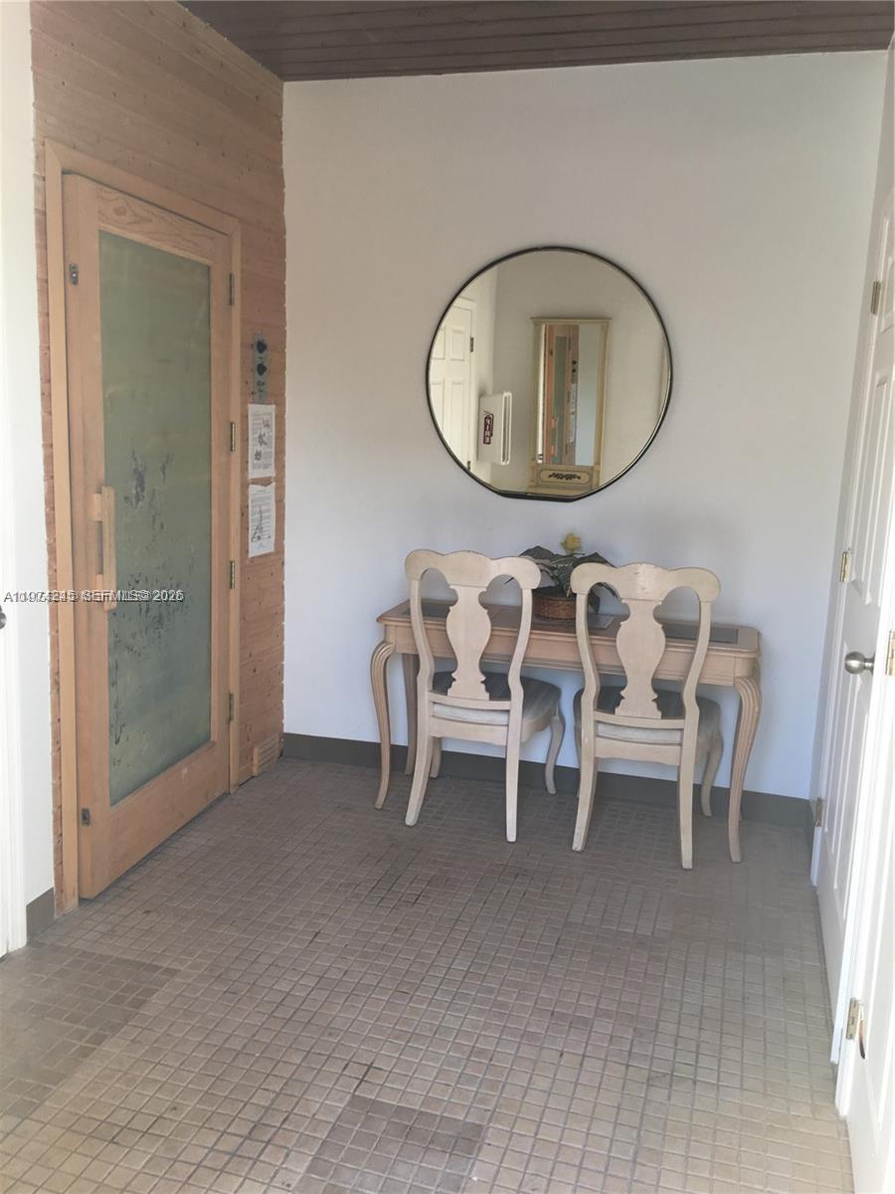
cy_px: 597
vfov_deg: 61.7
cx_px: 448
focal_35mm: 29
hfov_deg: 48.2
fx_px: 1000
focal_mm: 4.15
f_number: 2.2
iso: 25
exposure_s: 1/60
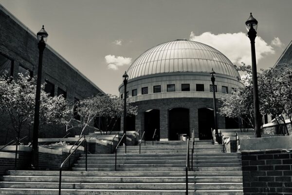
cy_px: 98
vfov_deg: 31.2
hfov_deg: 45.4
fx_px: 349
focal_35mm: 43
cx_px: 146
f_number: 7.1
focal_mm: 29
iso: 400
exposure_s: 1/2500
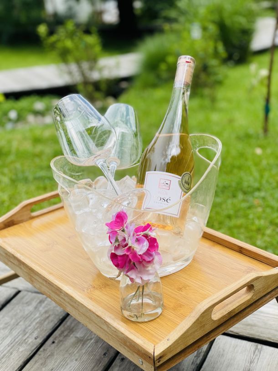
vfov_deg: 36.8
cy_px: 186
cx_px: 139
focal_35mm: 52
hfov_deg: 28.0
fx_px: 557
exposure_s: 1/1142
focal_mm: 6
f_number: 2
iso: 32
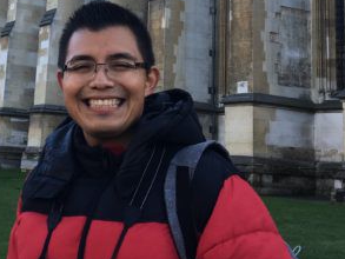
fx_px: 758
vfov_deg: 18.5
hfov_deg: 25.3
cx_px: 84
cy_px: -36
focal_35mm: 76
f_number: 2.2
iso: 25
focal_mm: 4.15
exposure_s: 1/135
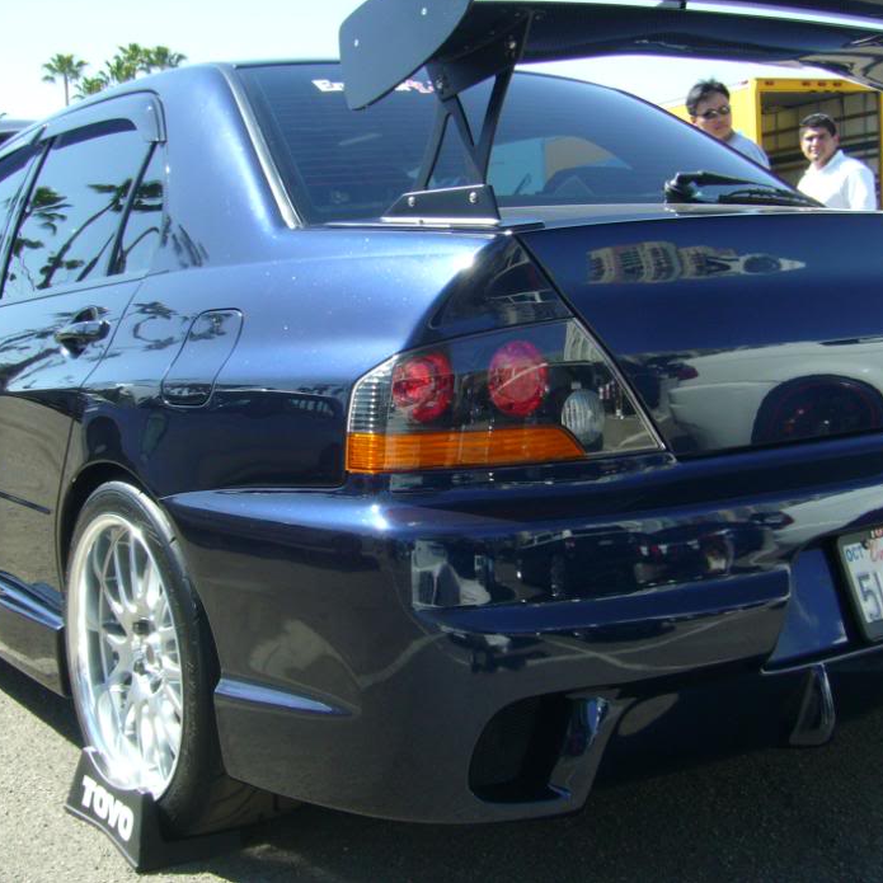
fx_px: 1299
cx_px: 384
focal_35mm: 45
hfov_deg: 37.5
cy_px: 403
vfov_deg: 37.5
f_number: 5.6
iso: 100
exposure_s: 1/200
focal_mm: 5.8
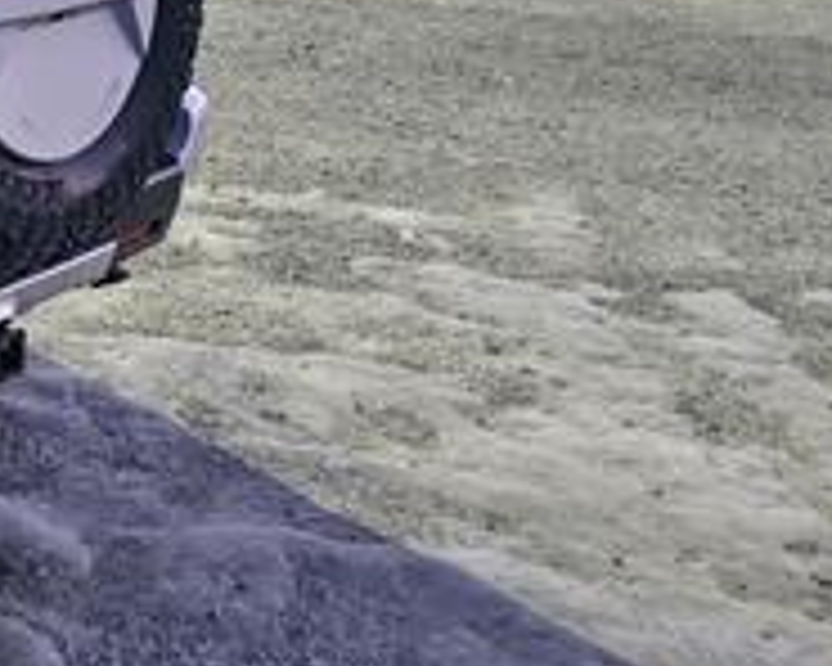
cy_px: 63
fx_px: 1502
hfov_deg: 26.0
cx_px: -279
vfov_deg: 24.3
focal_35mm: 61
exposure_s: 1/24
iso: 640
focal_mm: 6.3
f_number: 1.7
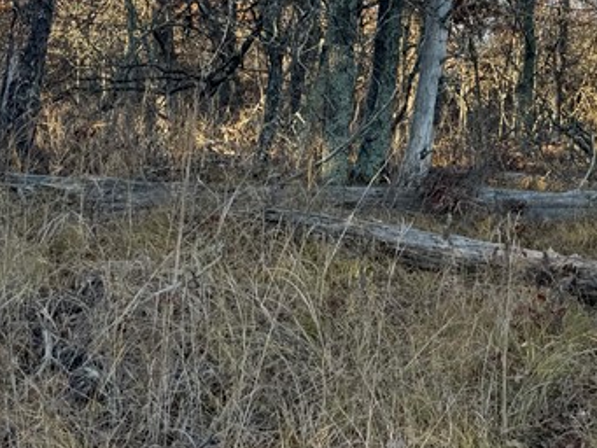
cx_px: 769
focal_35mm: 72
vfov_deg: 19.6
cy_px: -47
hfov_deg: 23.9
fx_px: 1242
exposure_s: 1/354
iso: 80
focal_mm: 6.76
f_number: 1.78
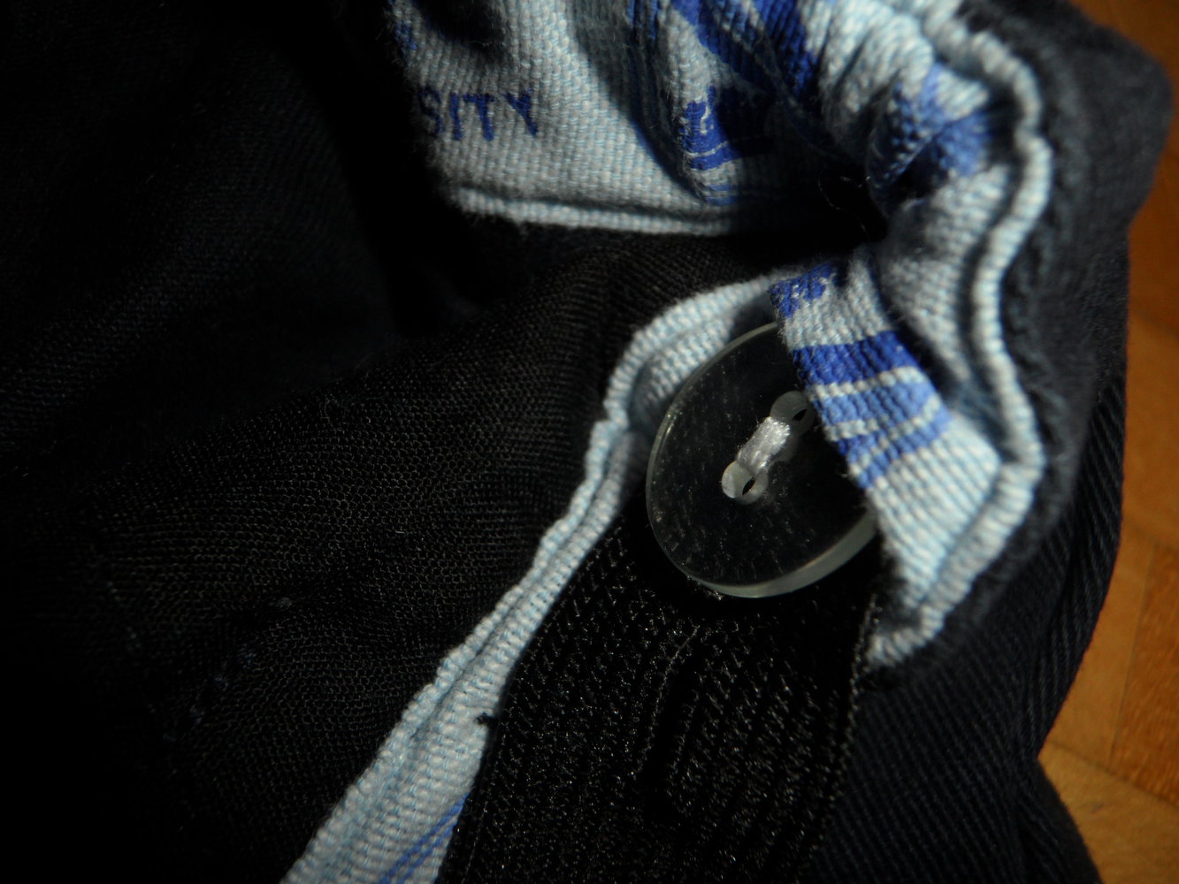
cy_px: 442
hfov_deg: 52.6
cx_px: 590
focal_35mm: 35
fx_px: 1192
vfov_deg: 40.7
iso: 100
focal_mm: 5.7
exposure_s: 1/10
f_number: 9.5
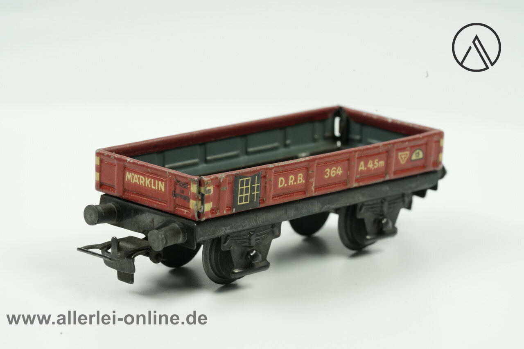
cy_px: 174
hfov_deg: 22.6
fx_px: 1310
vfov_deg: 15.2
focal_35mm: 90
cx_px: 262
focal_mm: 90
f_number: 16
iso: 2500
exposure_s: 1/25
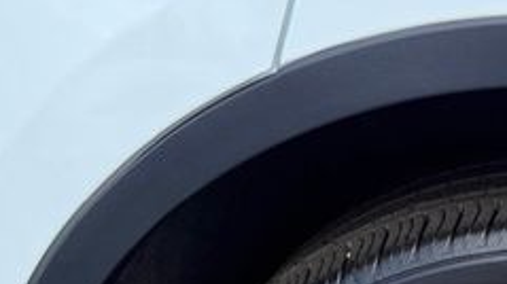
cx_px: 592
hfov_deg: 27.0
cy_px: 466
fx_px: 940
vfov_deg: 15.4
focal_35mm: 70
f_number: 1.78
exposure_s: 1/1653
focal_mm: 6.76
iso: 100
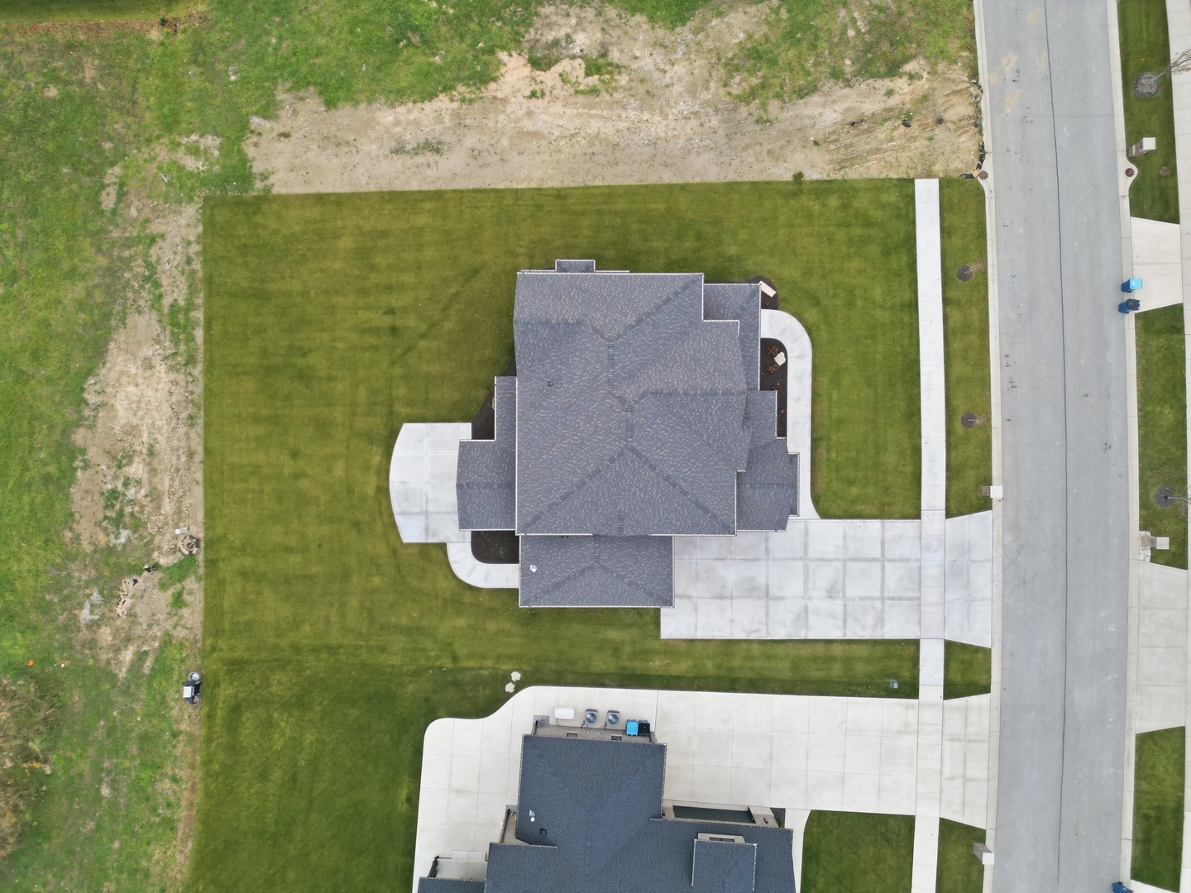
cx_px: 596
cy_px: 446
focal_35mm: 24
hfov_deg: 71.6
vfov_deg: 56.8
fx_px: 826
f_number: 1.7
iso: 130
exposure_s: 1/250
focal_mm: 6.7
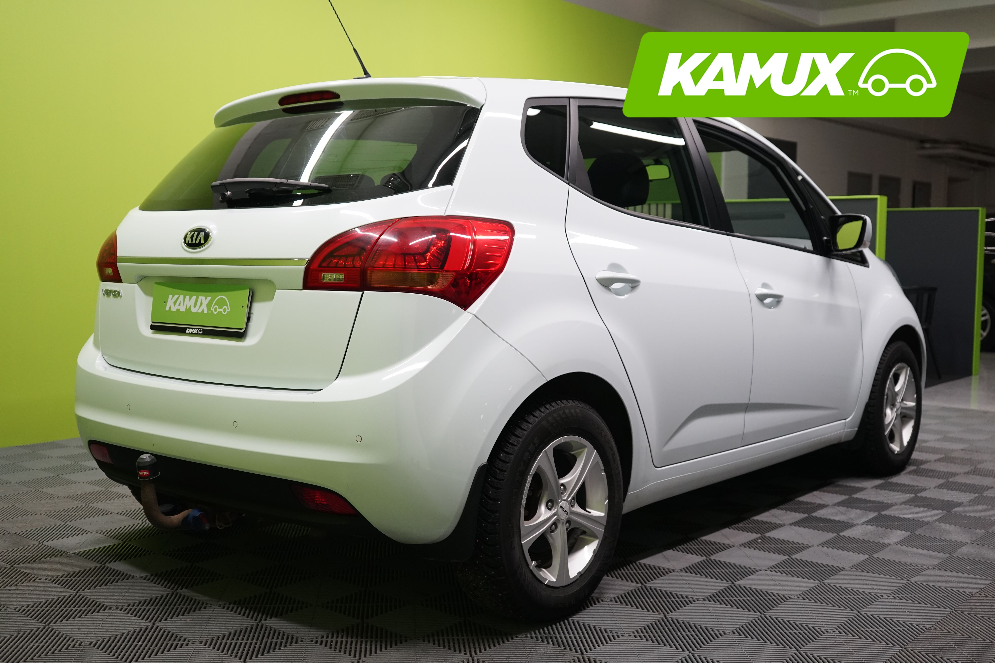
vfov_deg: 35.1
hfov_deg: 50.7
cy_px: 332
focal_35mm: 38
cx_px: 498
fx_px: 1050
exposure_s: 1/30
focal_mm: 38
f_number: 4.5
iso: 1000
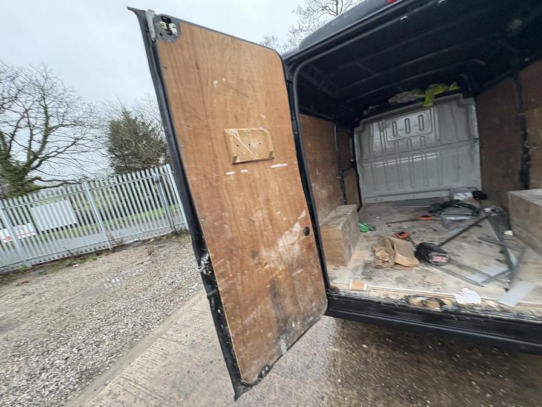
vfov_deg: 85.7
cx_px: 271
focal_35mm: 14
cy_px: 204
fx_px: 219
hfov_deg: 102.1
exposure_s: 1/99
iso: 200
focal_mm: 2.22
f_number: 2.2
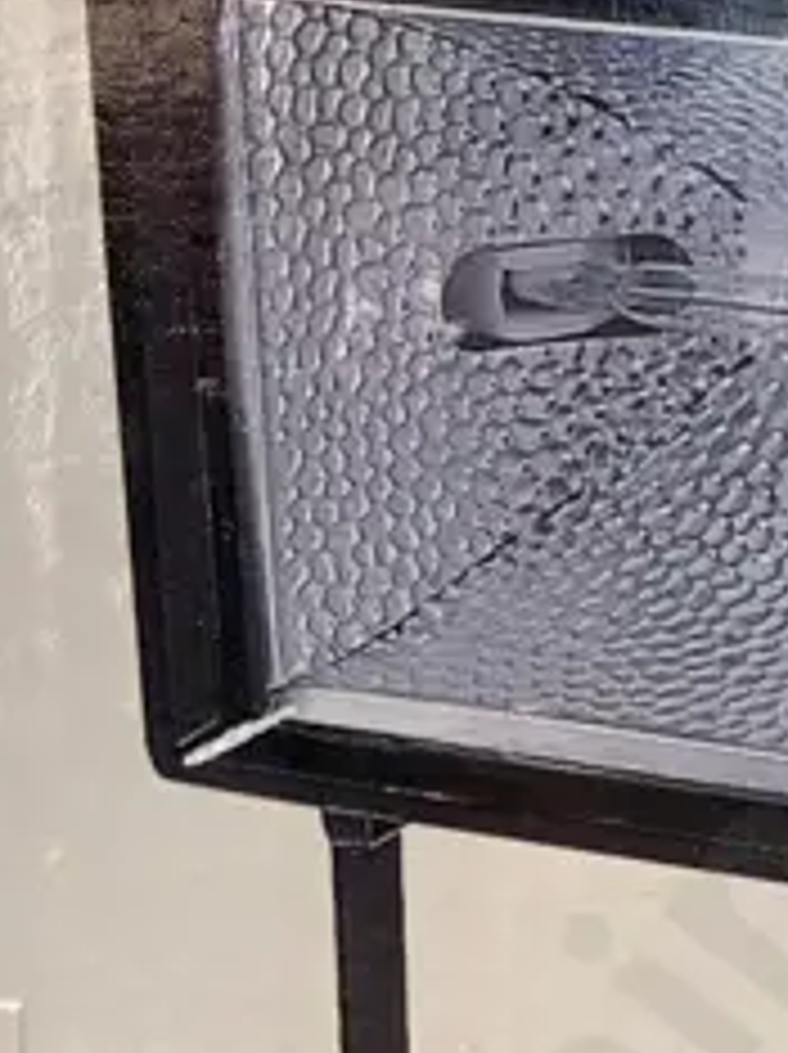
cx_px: 838
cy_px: 810
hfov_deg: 12.8
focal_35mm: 114
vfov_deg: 17.2
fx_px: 3466
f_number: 1.8
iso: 40
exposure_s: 1/100
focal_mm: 4.25
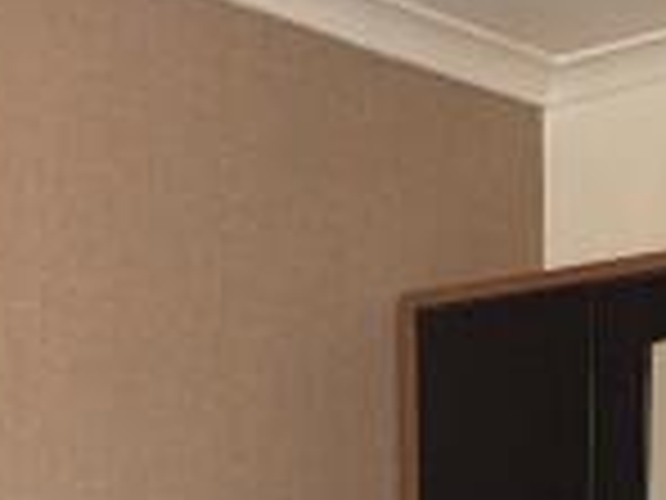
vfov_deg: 12.5
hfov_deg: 20.2
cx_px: 292
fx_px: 1866
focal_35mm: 97
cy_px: 1131
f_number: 2.2
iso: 125
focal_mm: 2.22
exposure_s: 1/100
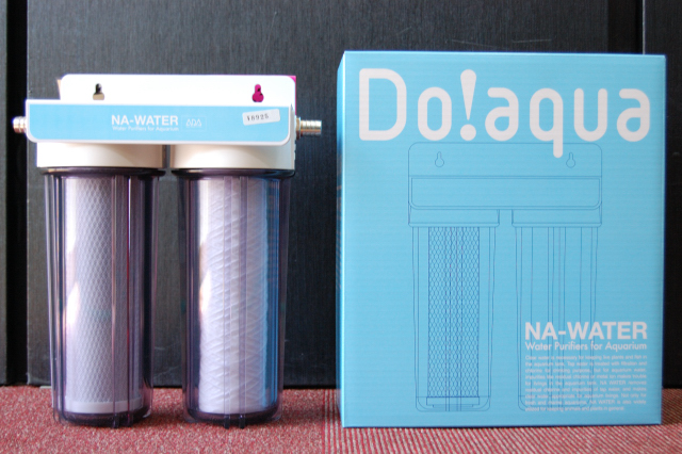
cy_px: 227
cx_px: 341
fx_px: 994
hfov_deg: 37.9
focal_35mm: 52
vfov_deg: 25.7
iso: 800
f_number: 5
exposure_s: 1/60
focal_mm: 35
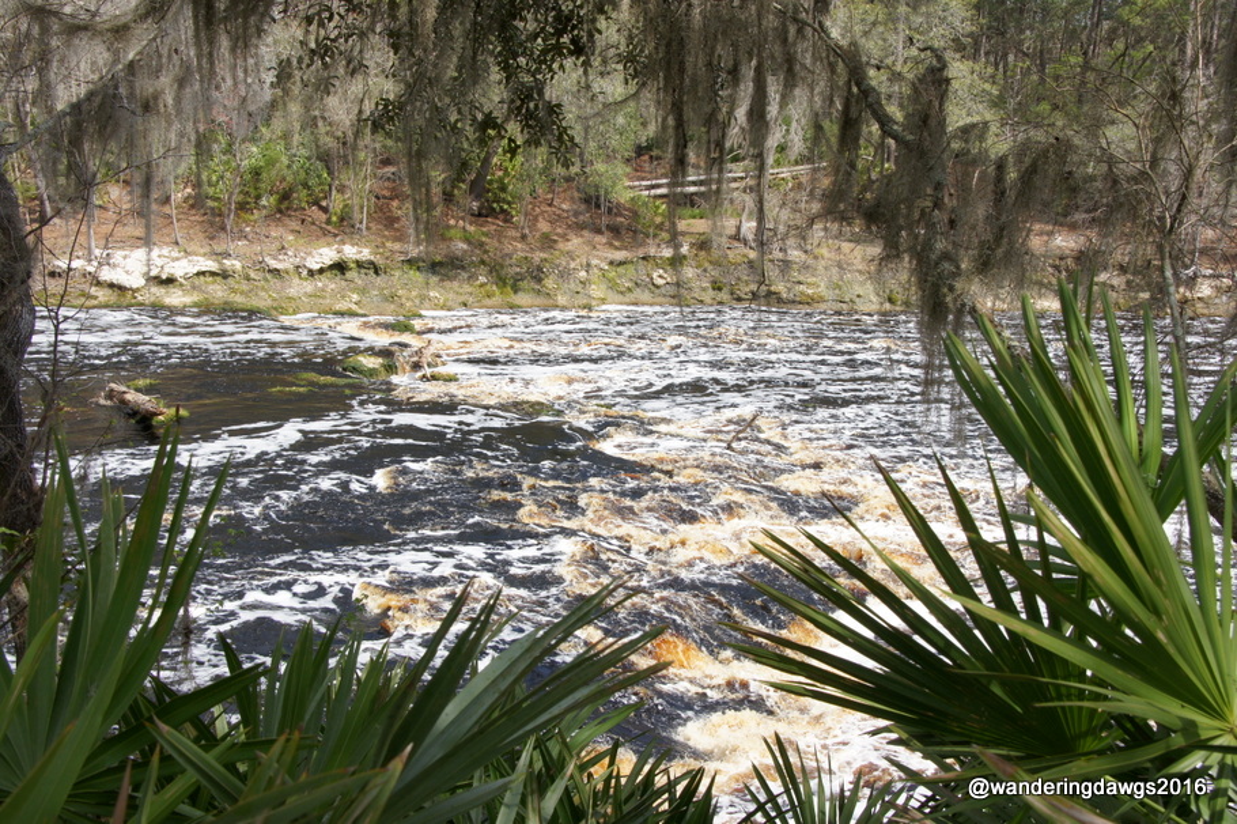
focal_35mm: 45
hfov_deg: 43.6
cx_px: 618
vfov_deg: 29.8
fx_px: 1546
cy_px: 412
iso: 200
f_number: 11
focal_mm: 30
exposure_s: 1/160
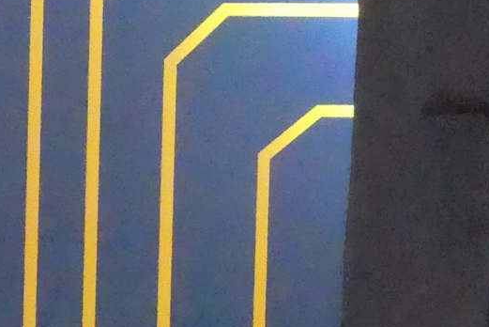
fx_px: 6387
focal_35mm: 470
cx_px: 1506
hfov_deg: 4.2
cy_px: -623
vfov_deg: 2.9
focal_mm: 32
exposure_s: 1/200
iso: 12800
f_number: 6.3
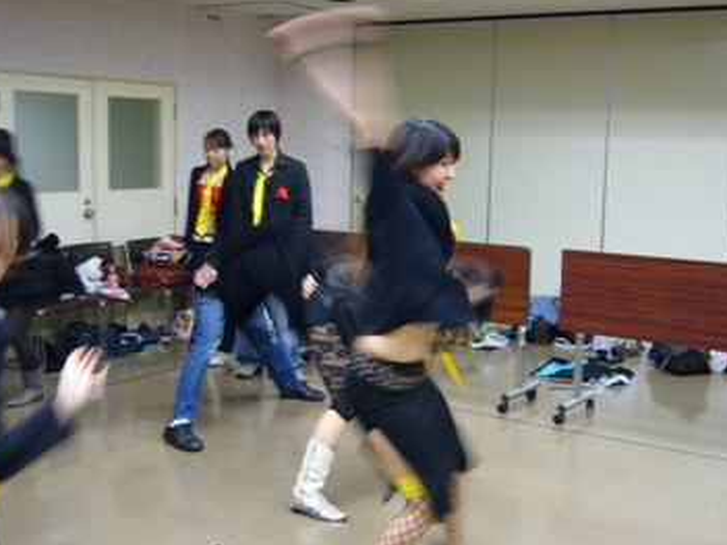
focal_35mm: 45
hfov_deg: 42.1
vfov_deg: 32.2
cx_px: 376
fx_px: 945
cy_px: 271
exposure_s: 1/15
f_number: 2.8
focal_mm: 5.8
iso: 100
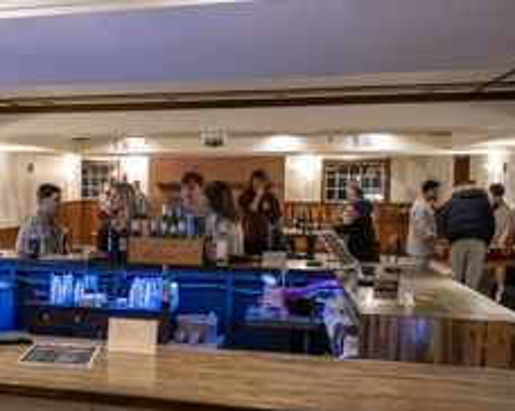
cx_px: 35
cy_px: 228
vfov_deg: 30.8
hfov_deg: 35.4
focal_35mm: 49
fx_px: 746
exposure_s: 1/100
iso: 5000
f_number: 2.8
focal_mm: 24
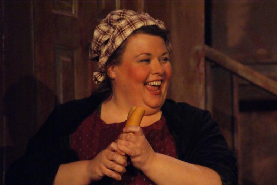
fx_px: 2311
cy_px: 92
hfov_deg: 6.9
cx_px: 138
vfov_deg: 4.6
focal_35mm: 300
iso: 3200
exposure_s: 1/160
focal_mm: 200
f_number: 5.6
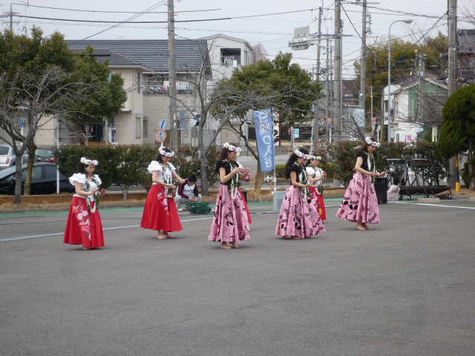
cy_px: 178
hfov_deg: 22.8
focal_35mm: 86
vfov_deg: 17.2
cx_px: 238
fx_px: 1180
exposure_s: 1/125
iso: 100
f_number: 5.5
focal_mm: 15.2
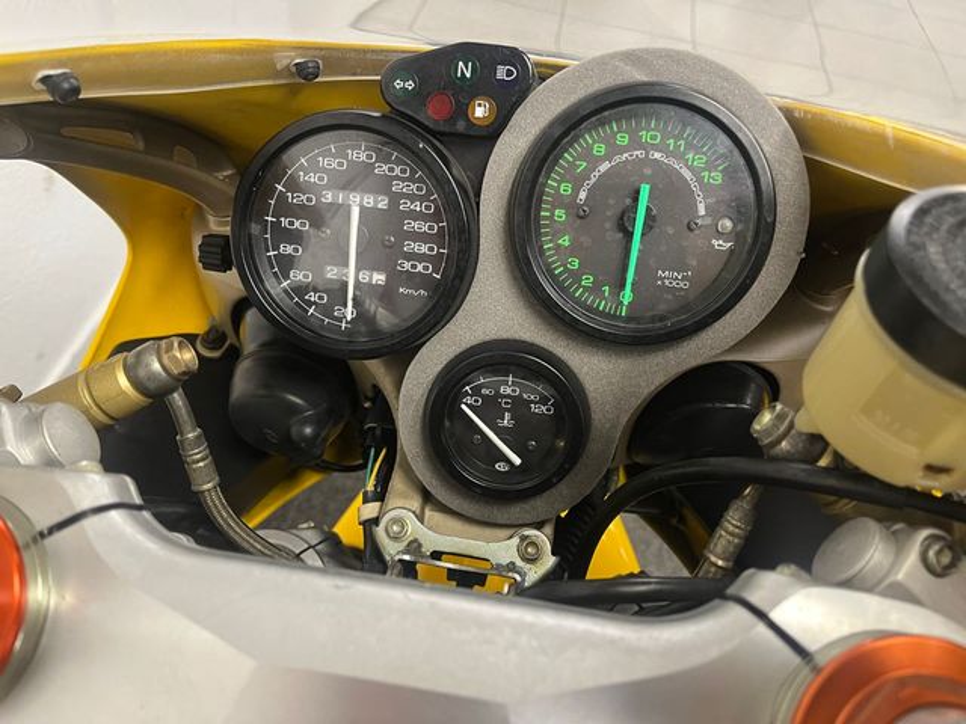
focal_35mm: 26
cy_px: 362
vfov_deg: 53.1
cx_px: 483
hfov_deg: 67.3
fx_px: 726
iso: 250
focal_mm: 5.1
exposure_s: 1/50
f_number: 1.6
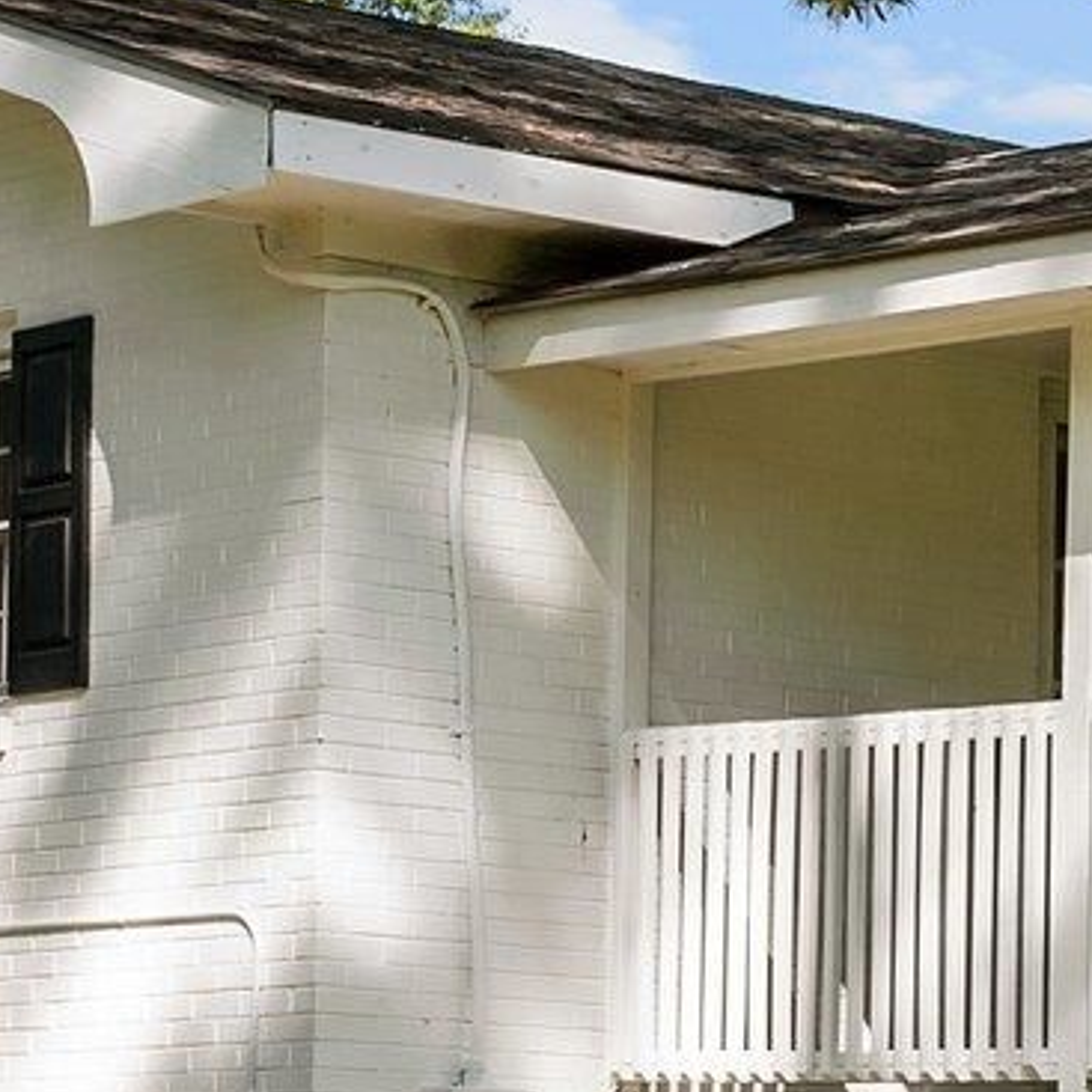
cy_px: 1038
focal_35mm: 166
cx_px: 973
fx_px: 5925
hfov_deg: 10.5
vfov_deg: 10.5
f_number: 9
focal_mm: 35
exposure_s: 1/320
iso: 400
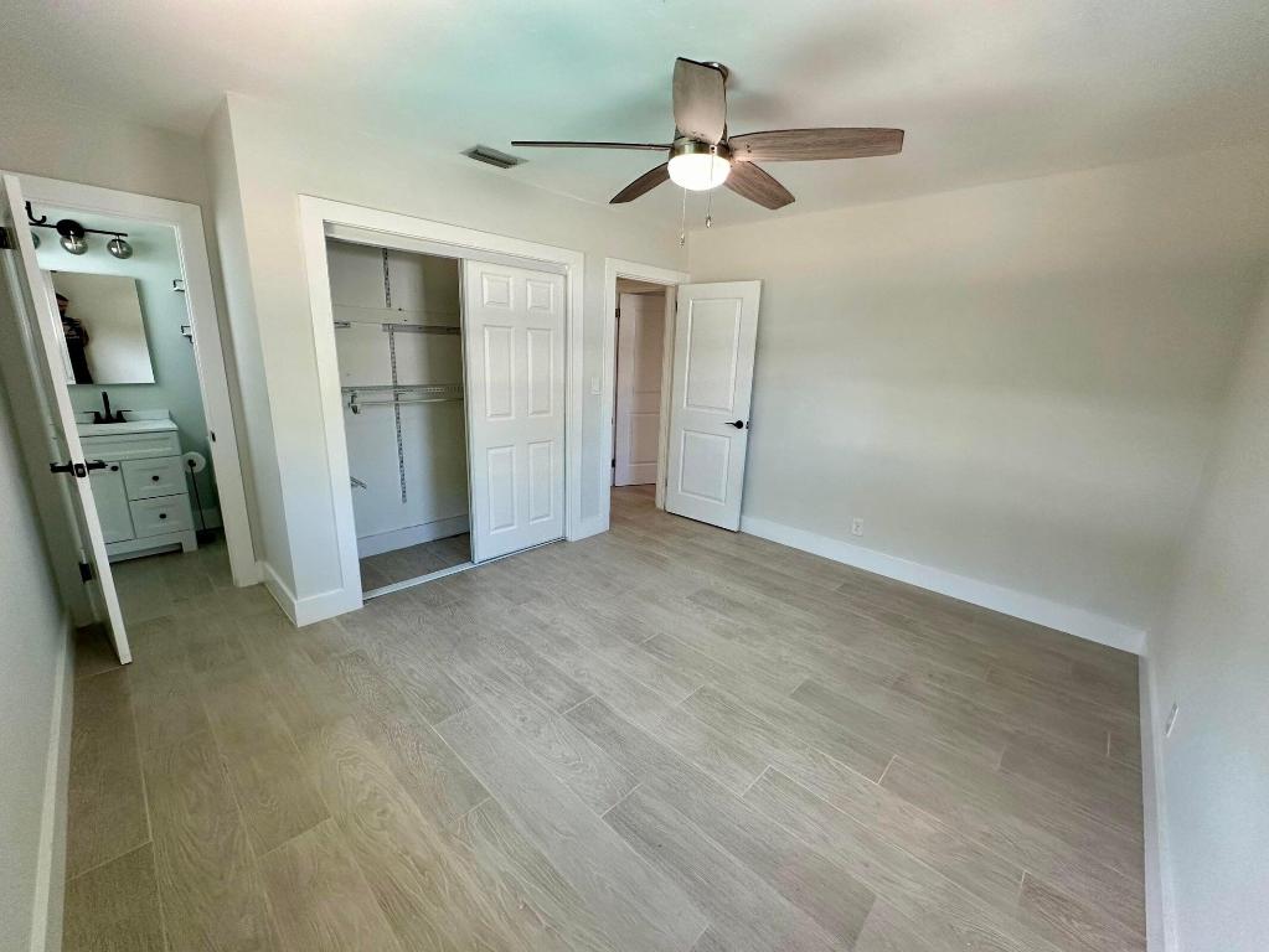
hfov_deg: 102.0
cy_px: 476
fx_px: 513
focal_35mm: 14
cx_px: 634
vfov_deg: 85.7
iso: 200
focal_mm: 2.22
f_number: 2.2
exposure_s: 1/120
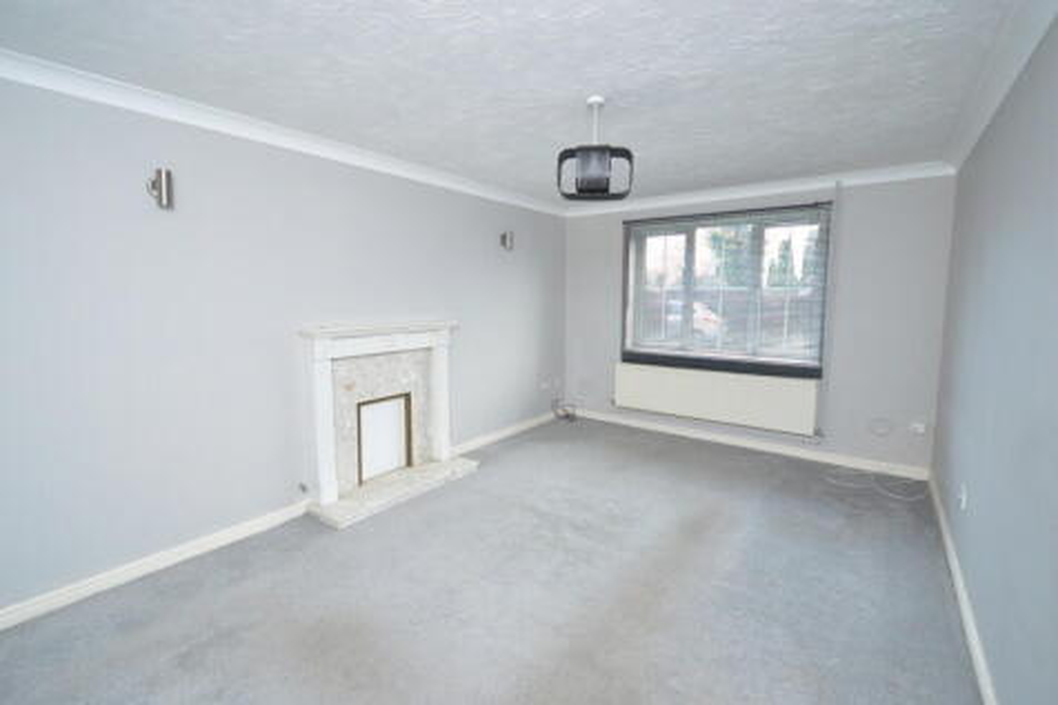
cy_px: 352
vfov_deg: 77.3
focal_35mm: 15
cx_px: 529
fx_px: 441
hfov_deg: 100.4
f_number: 3.5
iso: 1400
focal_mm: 10
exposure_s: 1/60
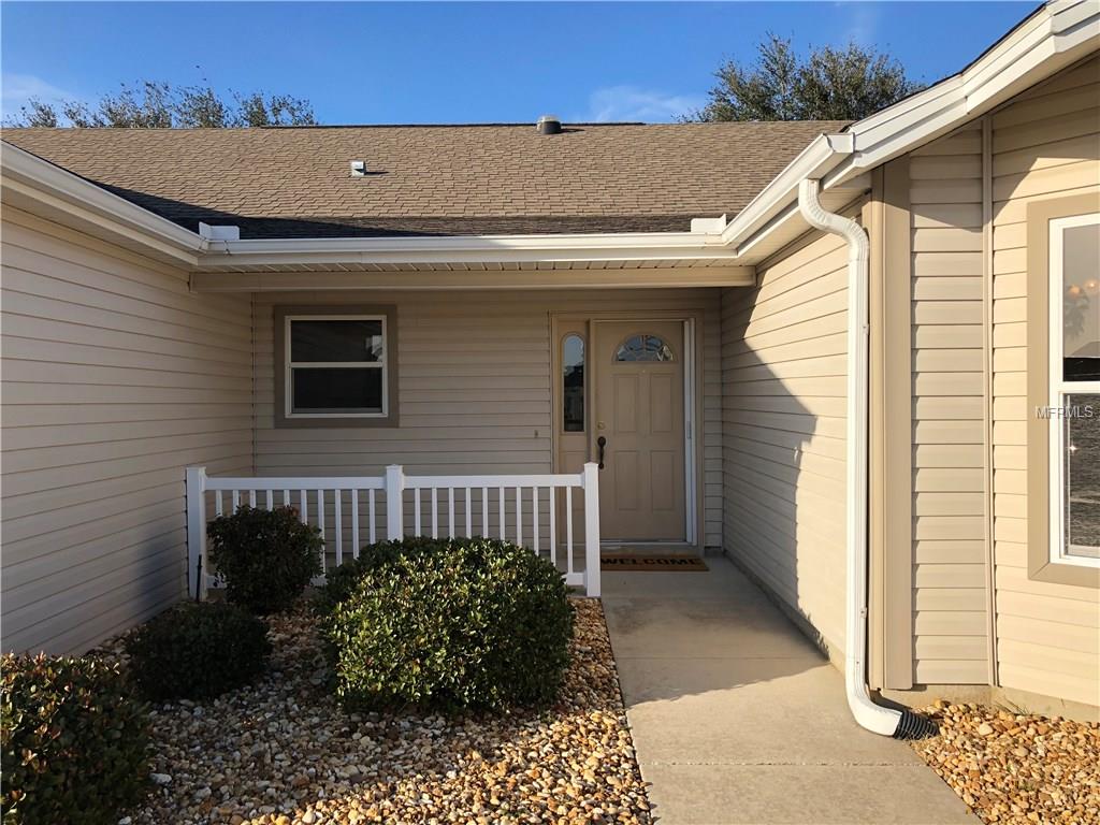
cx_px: 550
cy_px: 412
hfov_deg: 63.4
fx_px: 890
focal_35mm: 28
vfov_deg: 49.7
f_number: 1.8
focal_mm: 3.99
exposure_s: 1/1548
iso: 20
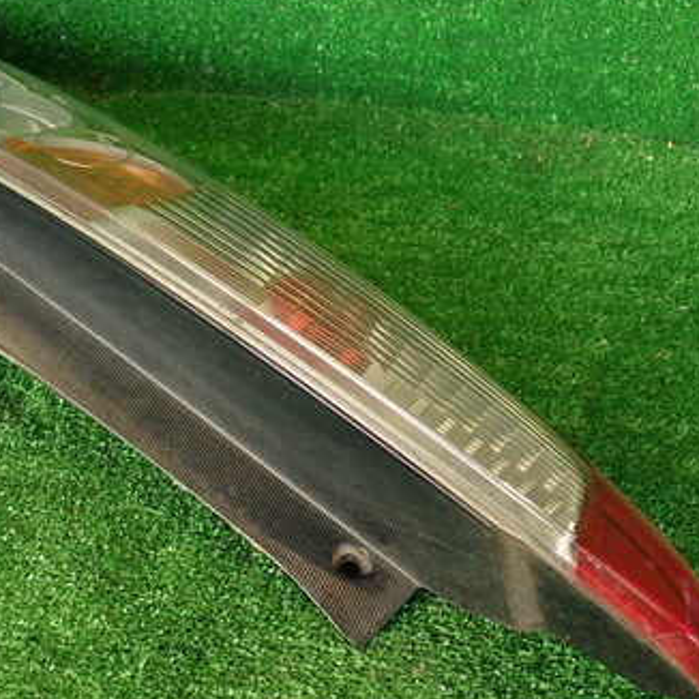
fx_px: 1188
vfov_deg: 32.8
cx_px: 152
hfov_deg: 32.0
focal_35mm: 52
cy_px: 332
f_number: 2.4
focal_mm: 5.79
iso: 200
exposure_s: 1/60
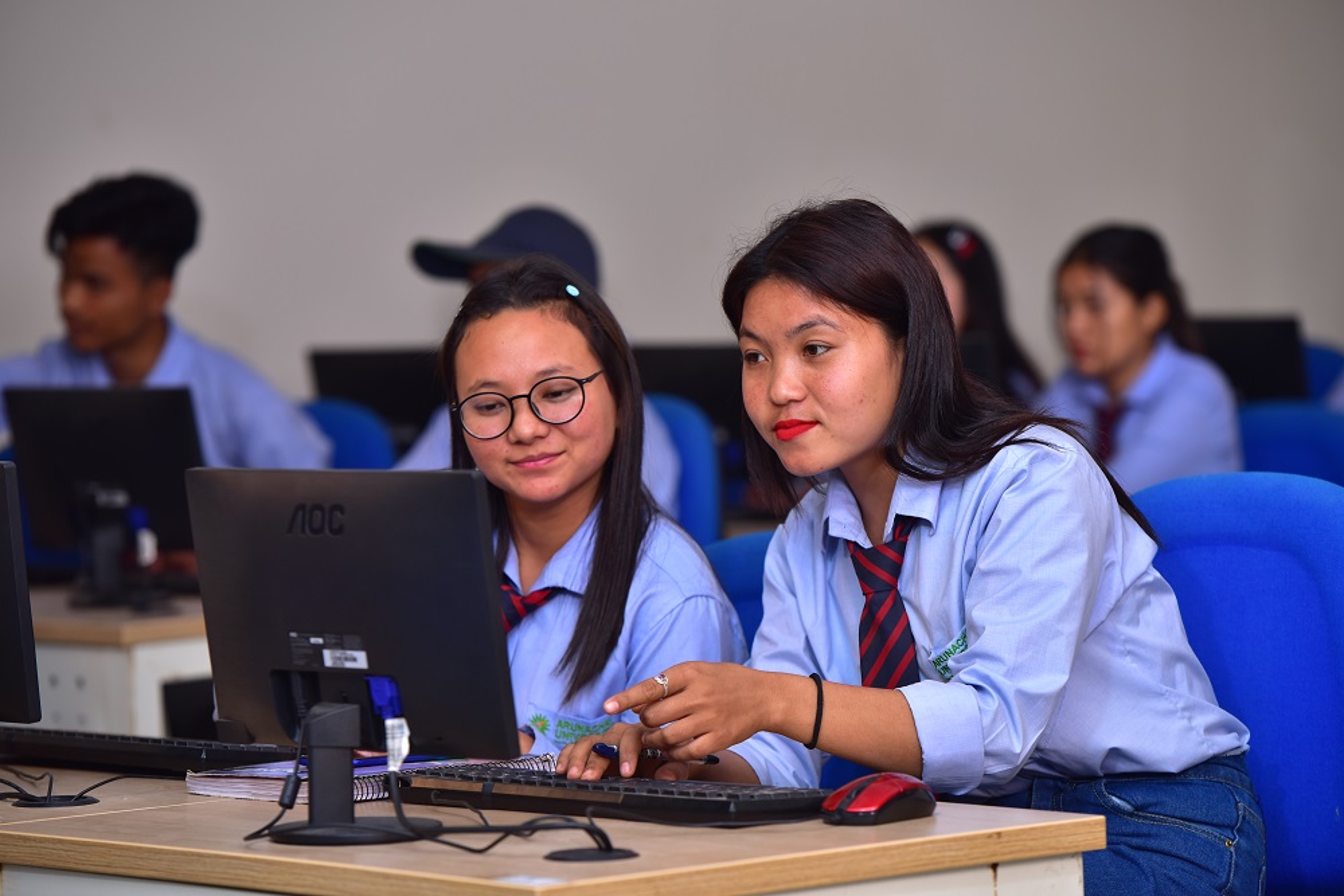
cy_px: 448
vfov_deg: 9.2
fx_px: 5600
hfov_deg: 13.7
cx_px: 672
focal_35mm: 150
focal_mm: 150
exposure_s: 1/200
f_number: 4
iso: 320
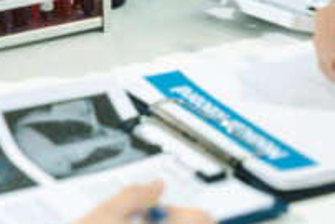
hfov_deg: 9.3
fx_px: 2059
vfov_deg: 6.2
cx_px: 33
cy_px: 46
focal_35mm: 221
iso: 320
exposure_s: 1/160
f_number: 3.2
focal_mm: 70
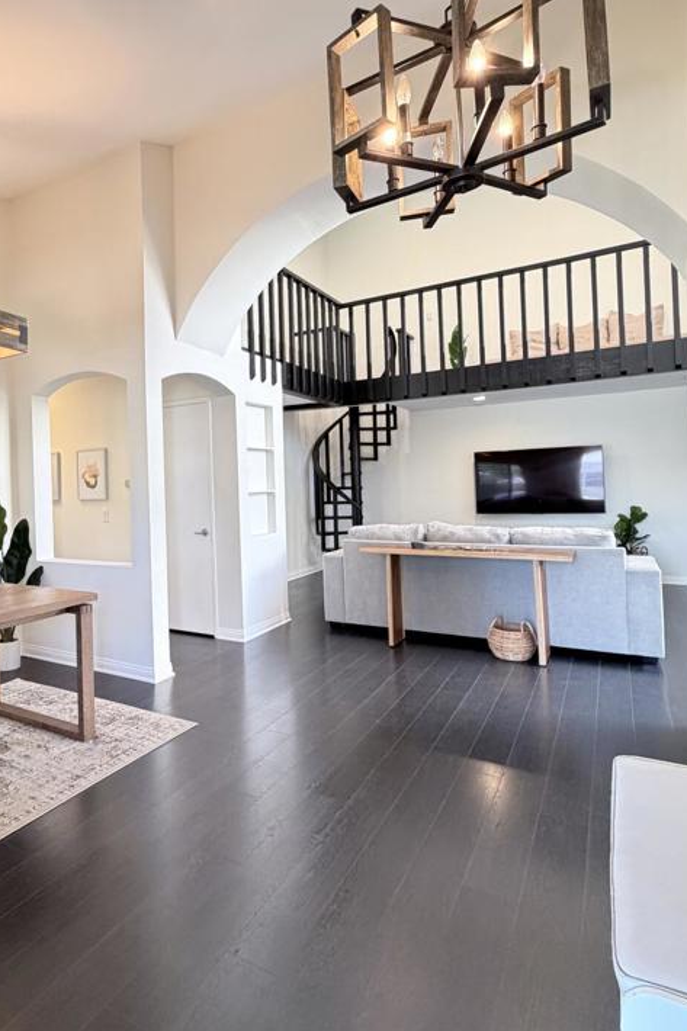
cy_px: 476
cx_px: 218
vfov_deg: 81.1
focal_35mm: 21
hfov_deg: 57.9
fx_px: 601
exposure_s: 1/60
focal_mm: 2.22
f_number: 2.2
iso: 320
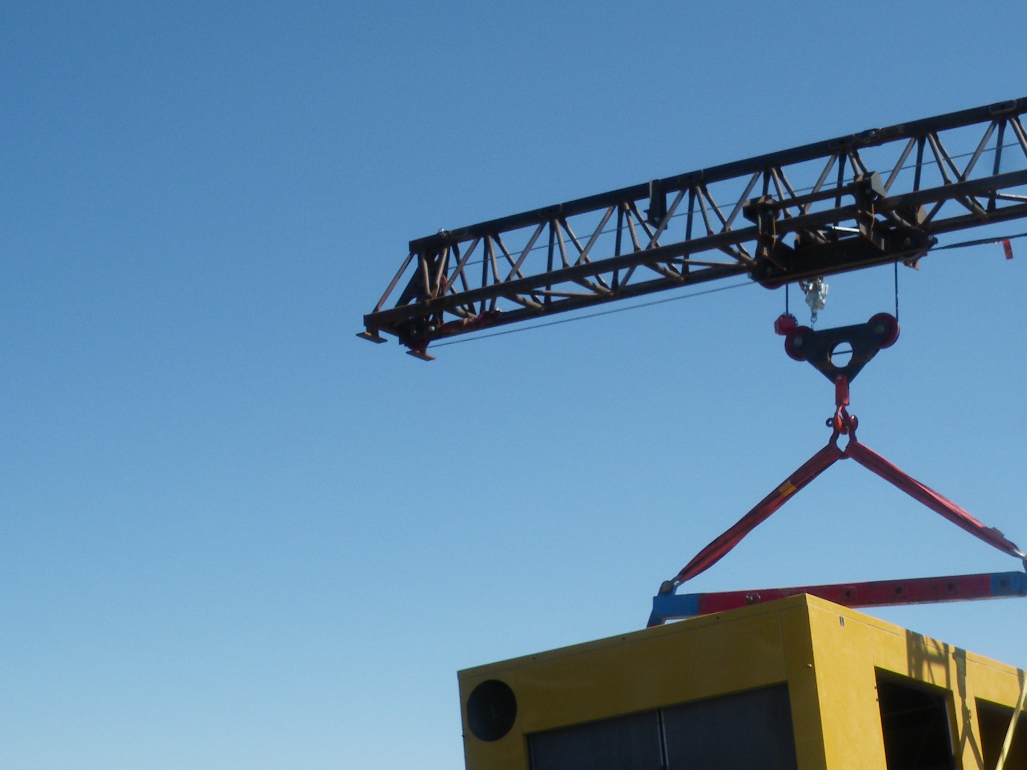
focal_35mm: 66
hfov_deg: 28.5
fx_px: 1958
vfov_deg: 22.0
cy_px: 593
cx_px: 888
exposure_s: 1/320
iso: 64
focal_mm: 6.3
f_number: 5.4
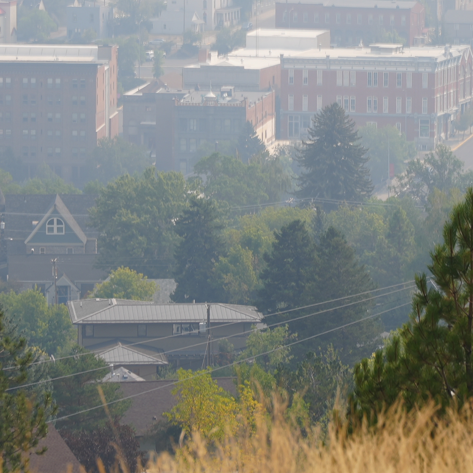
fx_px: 3695
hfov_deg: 7.3
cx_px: 306
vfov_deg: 7.3
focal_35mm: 239
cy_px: 84
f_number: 8
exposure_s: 1/250
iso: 80
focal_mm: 103
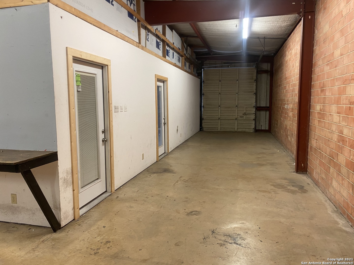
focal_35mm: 26
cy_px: 132
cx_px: 177
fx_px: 266
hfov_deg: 67.3
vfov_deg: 53.1
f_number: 1.8
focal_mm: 4.25
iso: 160
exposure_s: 1/60
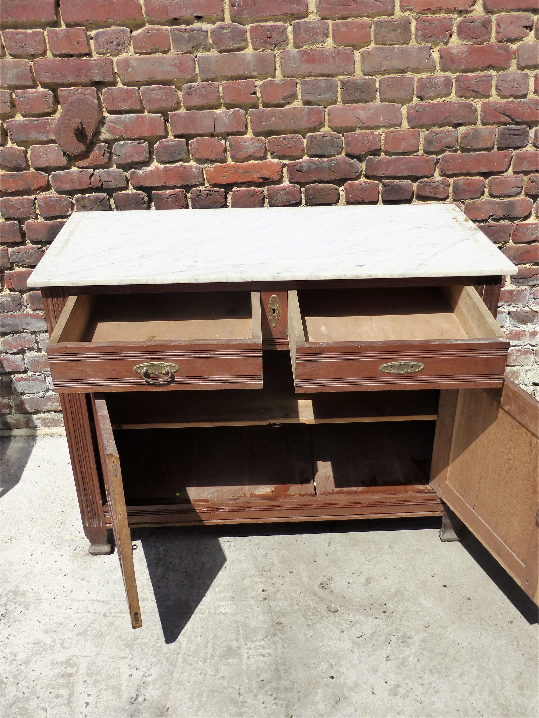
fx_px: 706
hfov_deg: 41.8
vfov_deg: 54.0
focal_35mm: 34
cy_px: 359
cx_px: 270
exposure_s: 1/2000
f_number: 2.8
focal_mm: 5.9
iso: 200
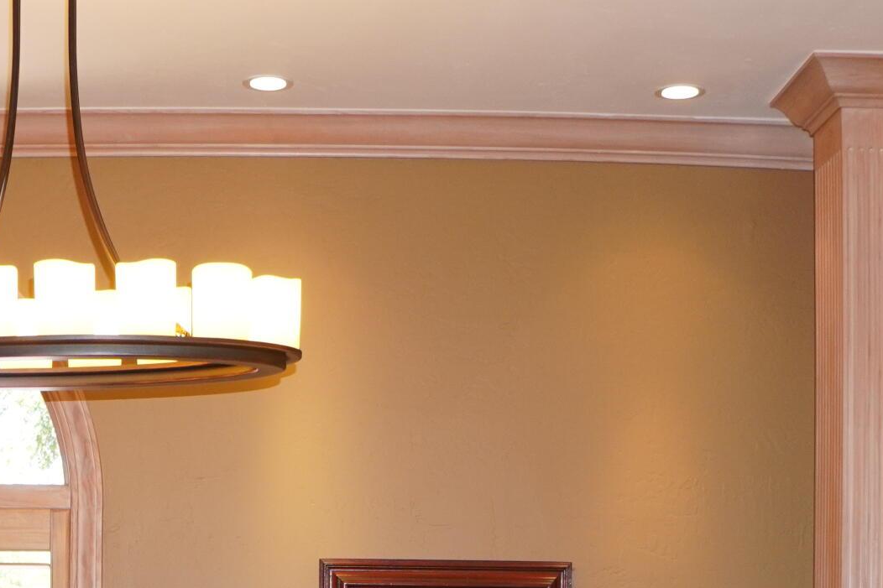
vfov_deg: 16.7
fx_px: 1888
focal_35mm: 77
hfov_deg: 26.0
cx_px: 231
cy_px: 757
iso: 640
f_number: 4
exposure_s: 1/160
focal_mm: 18
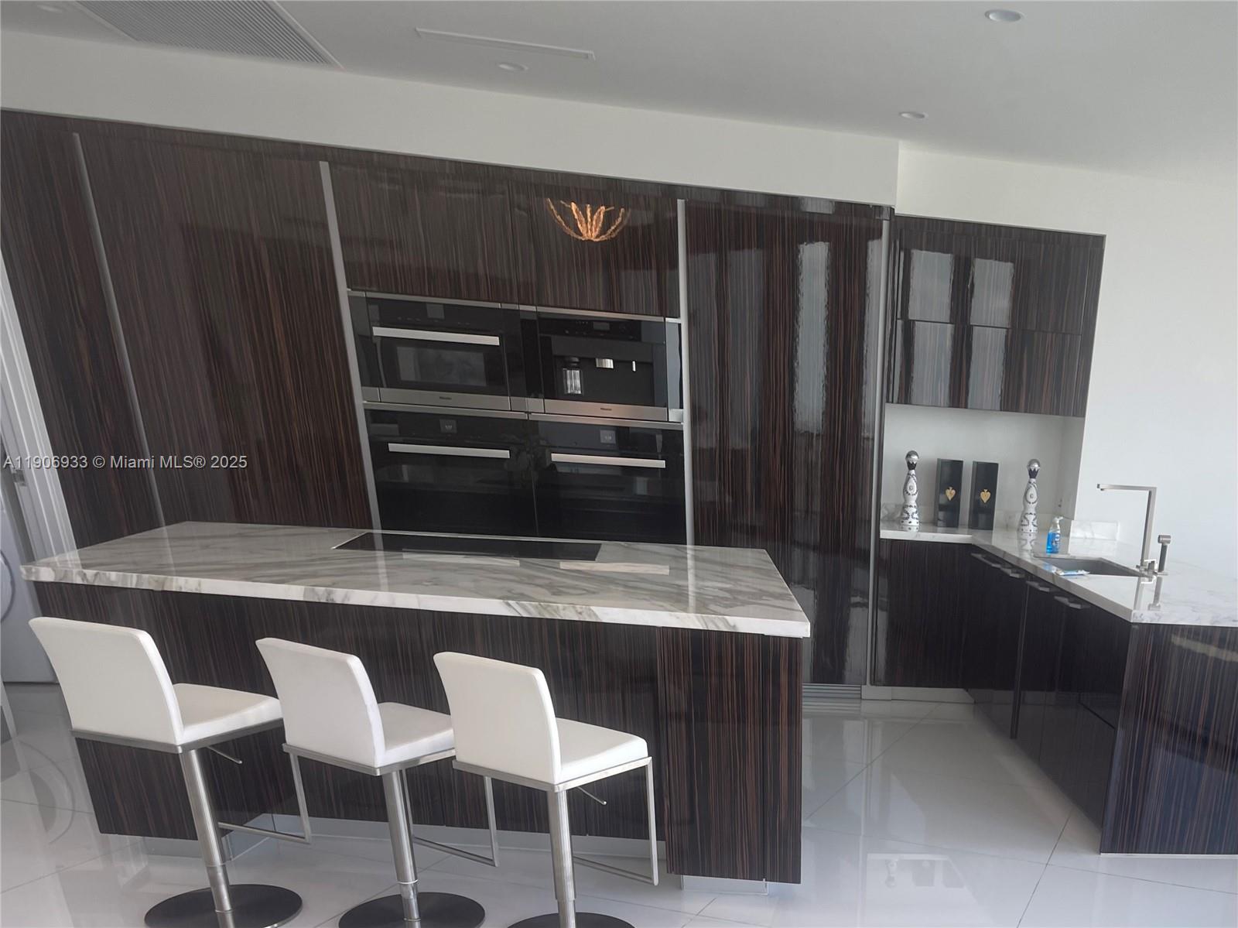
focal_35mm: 26
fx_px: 930
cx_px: 619
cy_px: 464
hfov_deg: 67.3
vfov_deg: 53.0
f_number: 1.6
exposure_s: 1/120
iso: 50
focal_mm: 5.1
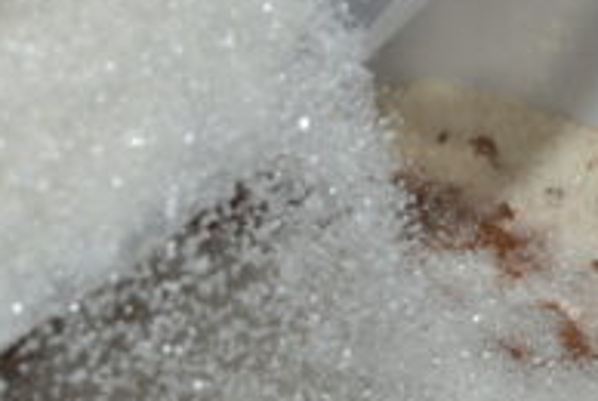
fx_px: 2512
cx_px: 373
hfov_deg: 13.6
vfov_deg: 9.0
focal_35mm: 151
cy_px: 473
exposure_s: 1/60
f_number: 8
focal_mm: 28
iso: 100
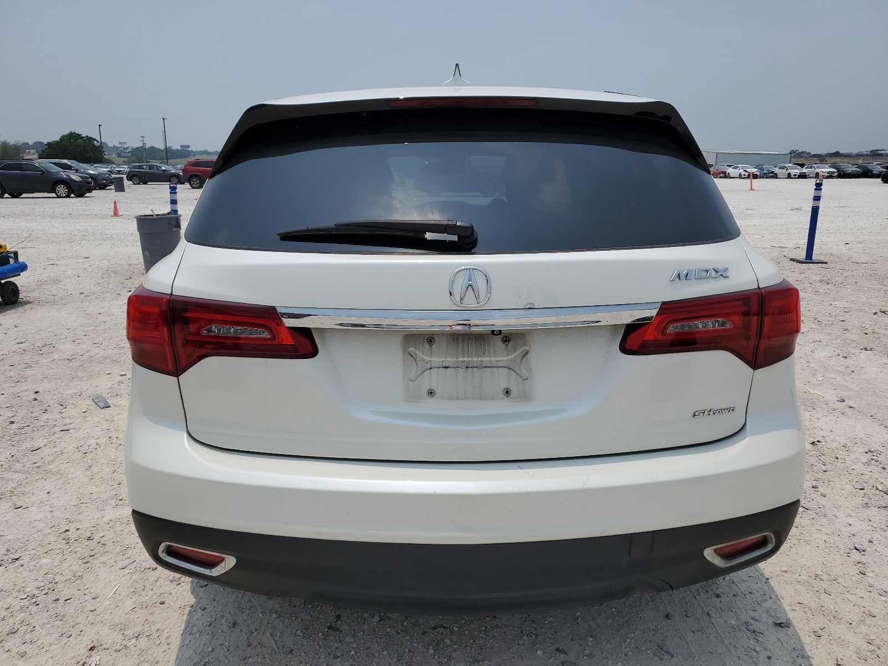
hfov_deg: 67.3
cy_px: 333
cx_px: 444
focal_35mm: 26
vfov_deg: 53.1
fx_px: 667
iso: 50
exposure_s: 1/10000
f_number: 1.5
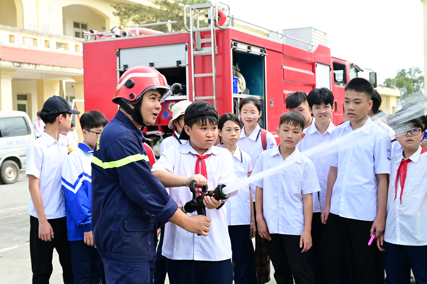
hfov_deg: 38.2
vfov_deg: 26.0
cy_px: 142
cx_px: 214
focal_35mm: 52
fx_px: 617
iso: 100
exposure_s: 1/100
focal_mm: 52
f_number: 5.6
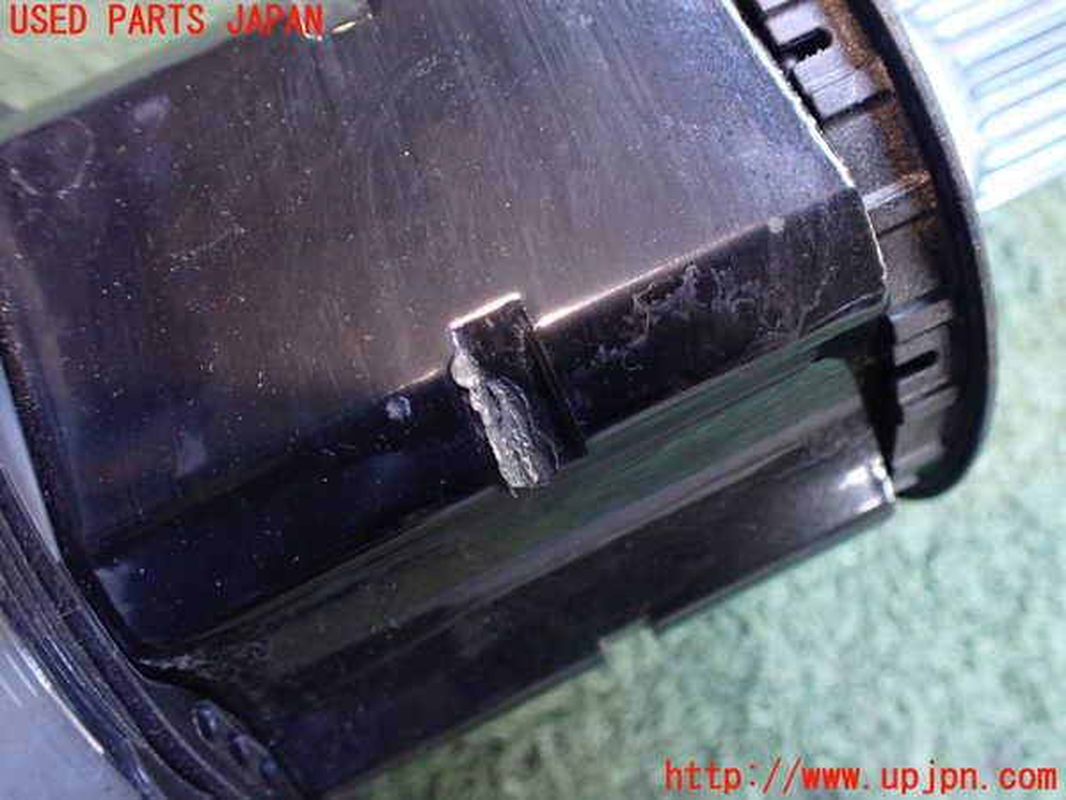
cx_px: 533
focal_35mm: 30
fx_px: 924
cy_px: 400
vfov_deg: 46.8
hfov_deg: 60.0
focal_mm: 5.4
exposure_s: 1/60
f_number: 2.3
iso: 800
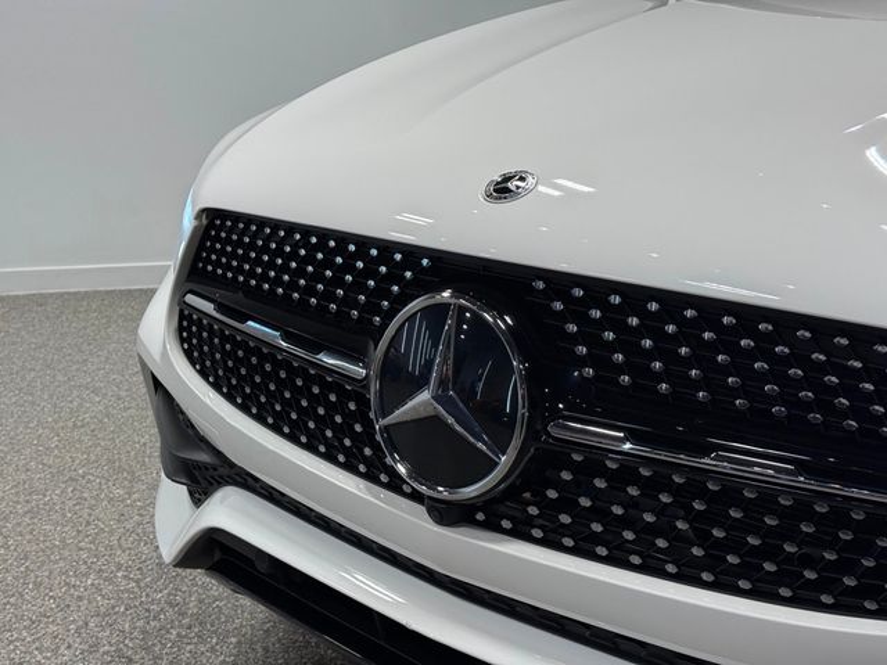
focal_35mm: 48
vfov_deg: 30.3
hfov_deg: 39.7
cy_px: 332
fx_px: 1230
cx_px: 444
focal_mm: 6.76
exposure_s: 1/490
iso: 64
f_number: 1.78
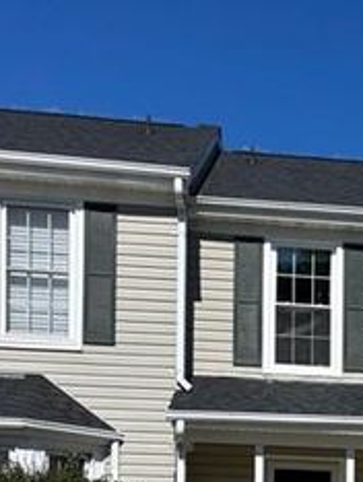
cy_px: 572
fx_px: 1033
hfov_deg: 18.7
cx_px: 448
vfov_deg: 24.0
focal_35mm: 74
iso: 50
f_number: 1.6
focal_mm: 5.96
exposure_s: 1/6329
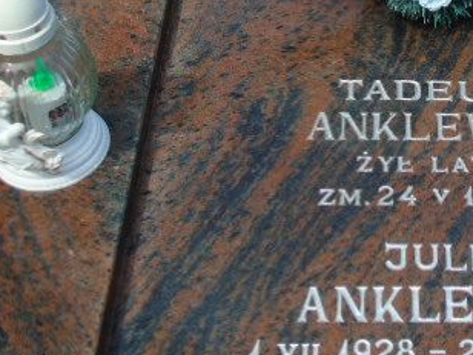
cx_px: 422
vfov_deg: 17.6
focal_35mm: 83
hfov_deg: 23.0
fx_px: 1134
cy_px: 57
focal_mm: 7.1
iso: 80
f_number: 3.9
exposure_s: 1/640
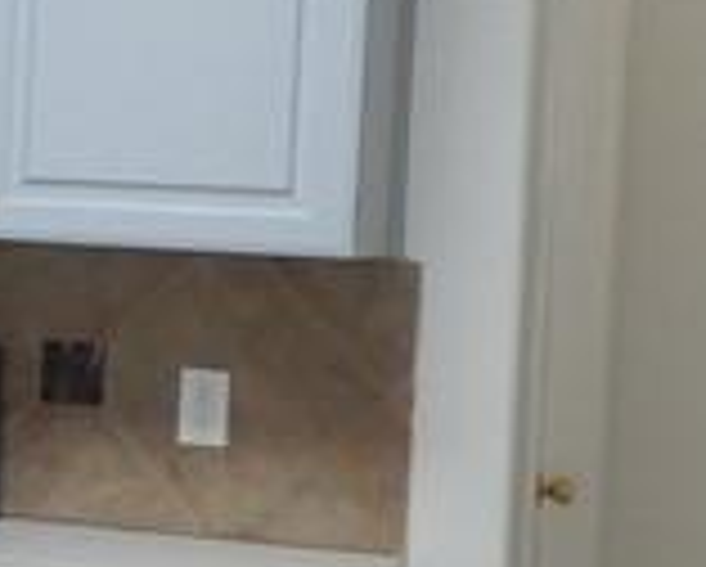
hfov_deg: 12.3
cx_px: -670
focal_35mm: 140
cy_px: 256
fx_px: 2929
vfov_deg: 11.0
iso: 125
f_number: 3
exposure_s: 1/30
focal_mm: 4
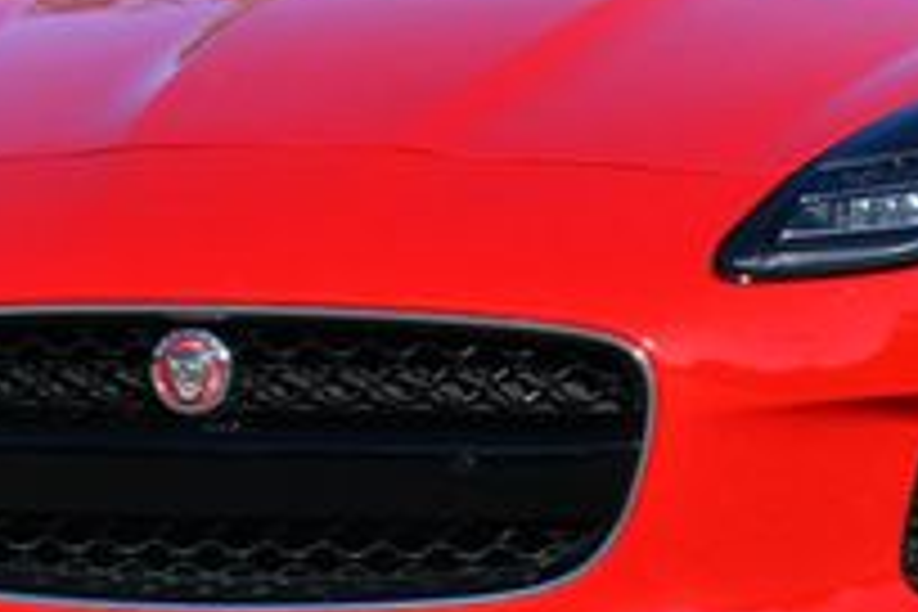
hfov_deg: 6.3
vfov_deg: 4.2
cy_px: 27
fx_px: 8338
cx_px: 684
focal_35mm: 327
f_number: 8
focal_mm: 52
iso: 100
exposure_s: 1/250
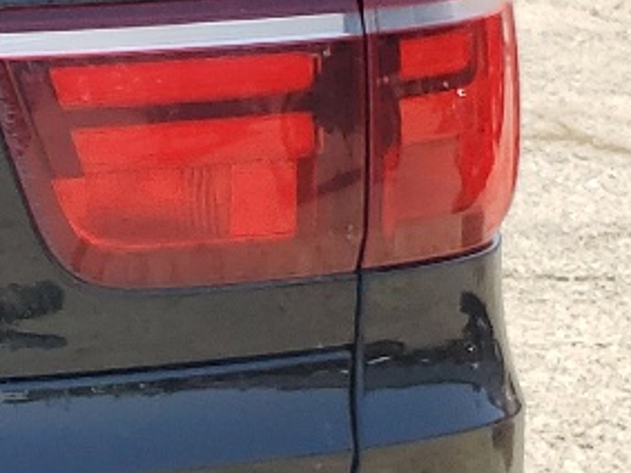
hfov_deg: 11.6
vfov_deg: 10.1
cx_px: -771
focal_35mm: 147
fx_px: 2678
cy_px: 243
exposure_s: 1/1250
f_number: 1.5
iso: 50
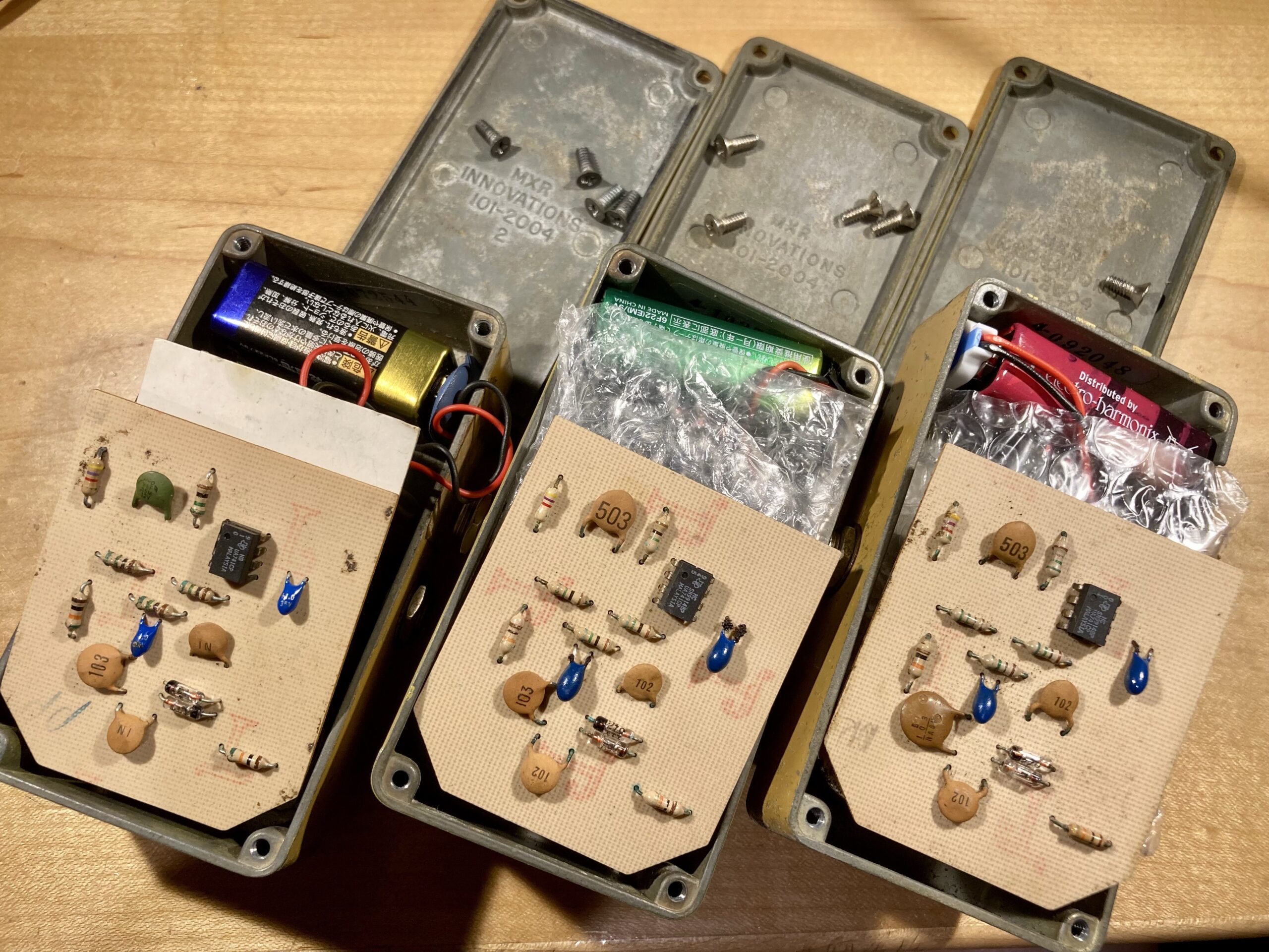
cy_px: 476
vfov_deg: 49.7
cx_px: 634
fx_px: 1026
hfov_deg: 63.4
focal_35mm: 28
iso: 40
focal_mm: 3.99
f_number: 1.8
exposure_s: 1/100
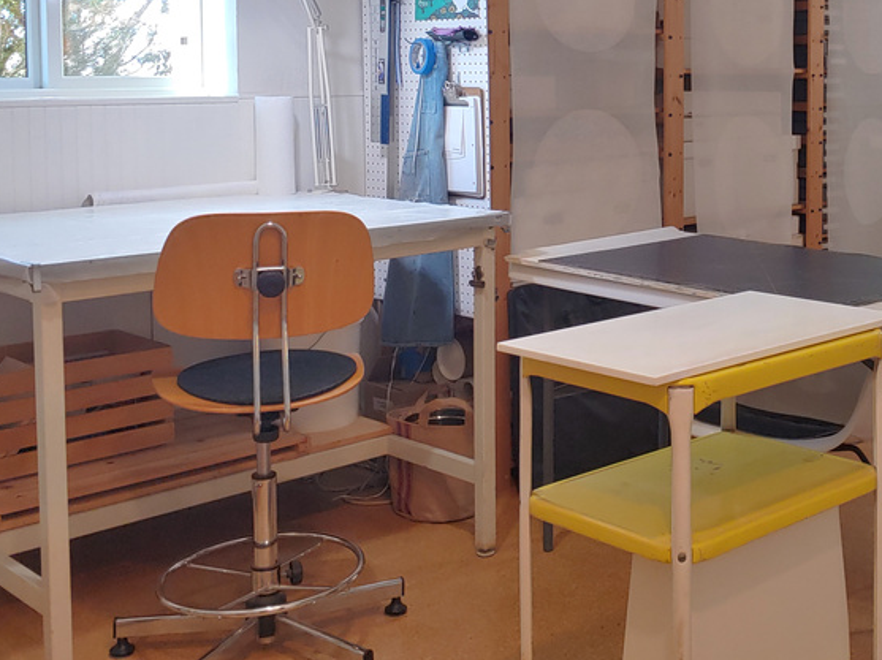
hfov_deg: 39.7
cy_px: 119
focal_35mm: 46
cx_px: 700
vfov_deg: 30.6
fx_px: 1171
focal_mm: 4.23
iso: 50
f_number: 1.5
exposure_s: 1/60
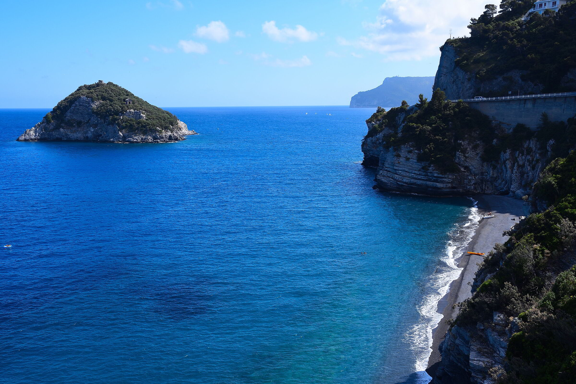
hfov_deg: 53.1
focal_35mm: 36
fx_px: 576
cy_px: 192
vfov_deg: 36.9
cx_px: 288
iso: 100
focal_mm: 24
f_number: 13
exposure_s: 1/125
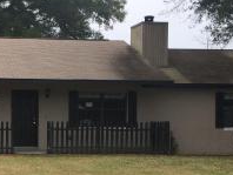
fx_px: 573
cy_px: 133
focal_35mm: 85
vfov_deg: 17.3
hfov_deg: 22.2
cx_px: 6
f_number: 2.2
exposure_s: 1/540
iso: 32
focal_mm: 4.15
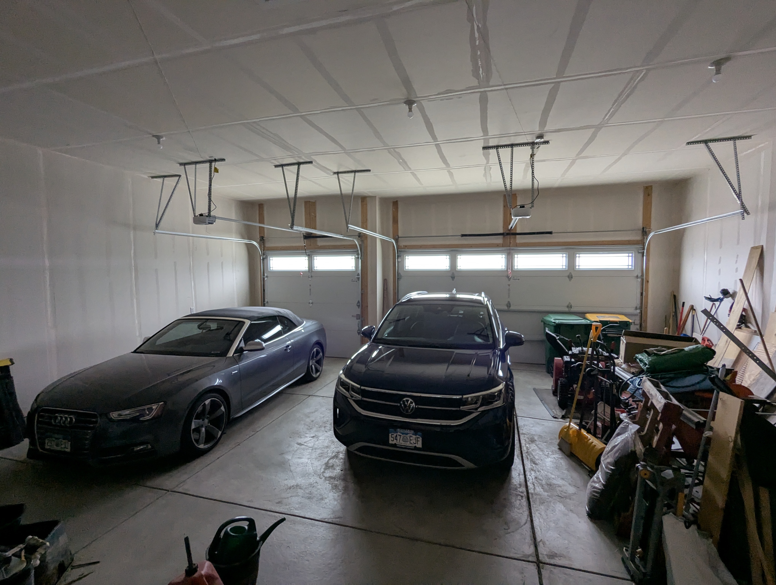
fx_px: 359
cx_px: 388
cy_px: 292
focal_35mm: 16
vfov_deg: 78.2
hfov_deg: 94.4
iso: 227
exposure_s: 1/31.6
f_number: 2.2
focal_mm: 2.35
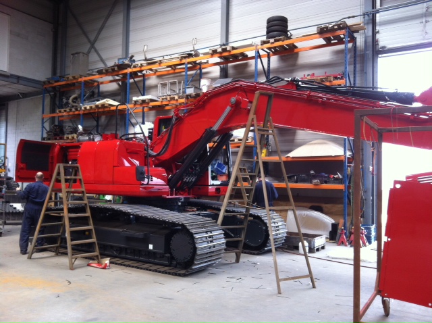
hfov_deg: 52.7
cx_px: 216
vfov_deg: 40.6
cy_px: 162
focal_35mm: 35
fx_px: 436
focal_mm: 3.85
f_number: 2.8
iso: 80
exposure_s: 1/60
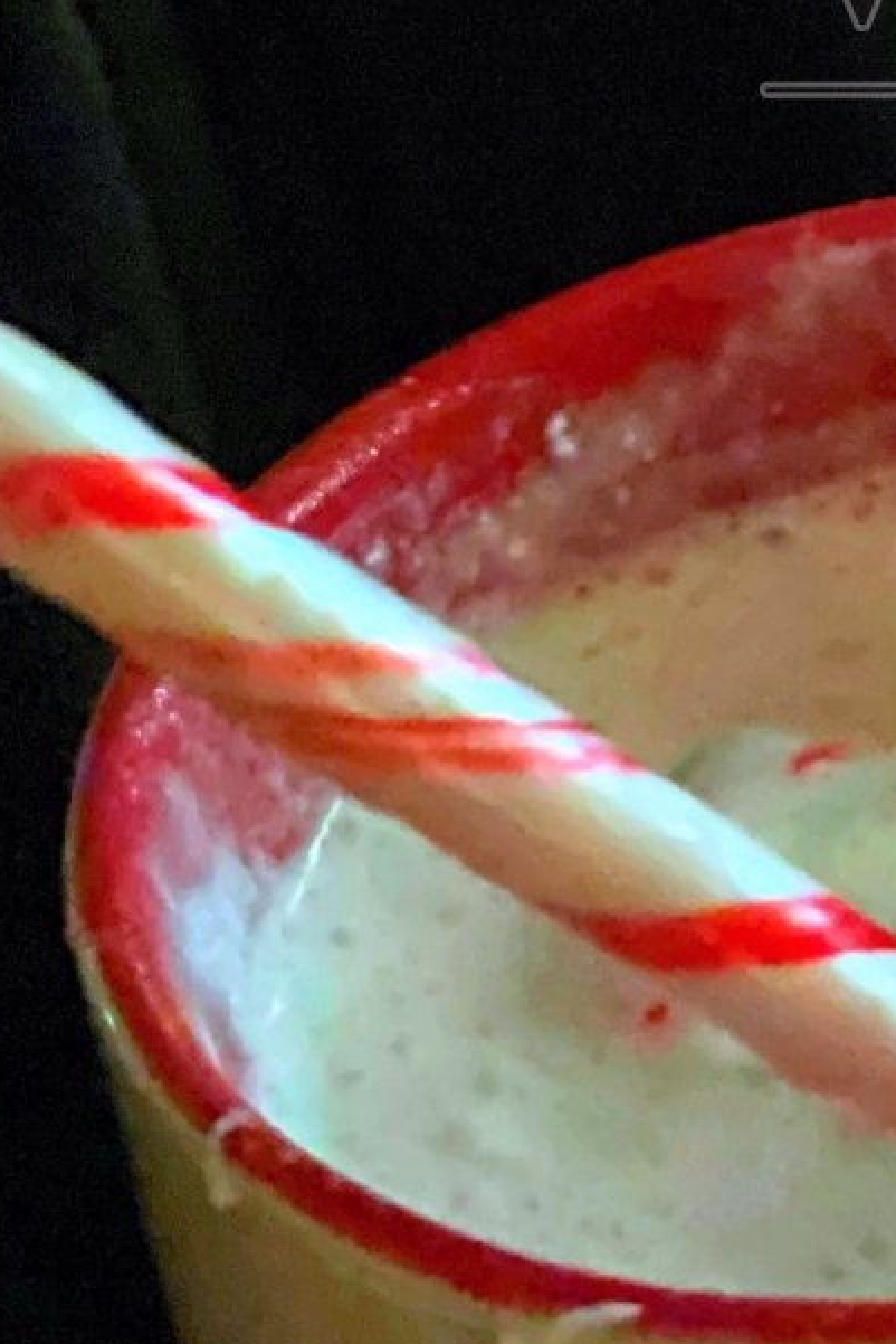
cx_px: 1133
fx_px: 5372
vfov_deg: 14.0
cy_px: -20
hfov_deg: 9.4
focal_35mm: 144
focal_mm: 6
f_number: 2
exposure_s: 1/15
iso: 2000
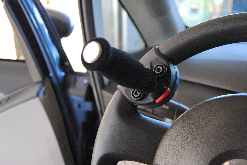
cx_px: 124
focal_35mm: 39
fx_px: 268
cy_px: 82
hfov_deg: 49.5
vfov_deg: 34.3
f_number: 4
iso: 720
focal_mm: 26
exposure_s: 1/30
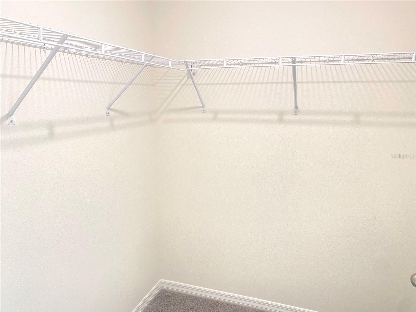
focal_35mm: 26
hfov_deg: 67.3
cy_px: 156
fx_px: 312
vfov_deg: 53.1
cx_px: 208
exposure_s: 1/60
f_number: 1.8
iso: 100
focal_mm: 4.25
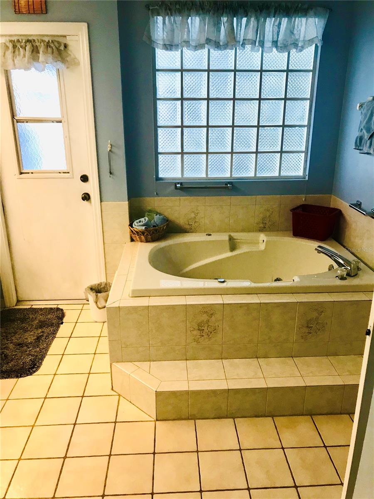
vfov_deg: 63.4
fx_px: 403
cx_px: 187
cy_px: 250
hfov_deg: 49.7
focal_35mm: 28
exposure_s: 1/30
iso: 32
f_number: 1.8
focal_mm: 3.99
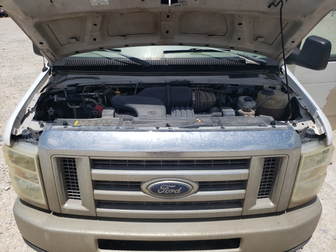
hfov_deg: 67.3
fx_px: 252
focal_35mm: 26
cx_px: 168
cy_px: 126
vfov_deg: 53.1
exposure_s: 1/10000
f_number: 1.5
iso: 50
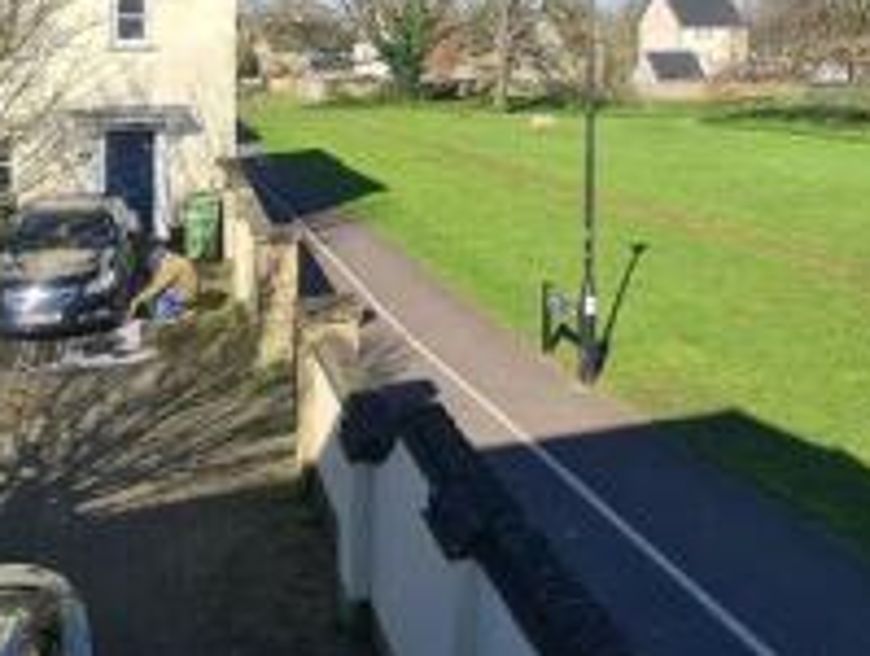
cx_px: 632
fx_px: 957
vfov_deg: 34.9
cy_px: 24
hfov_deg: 47.4
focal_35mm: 38
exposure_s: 1/1268
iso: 64
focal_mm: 2.22
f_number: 2.2
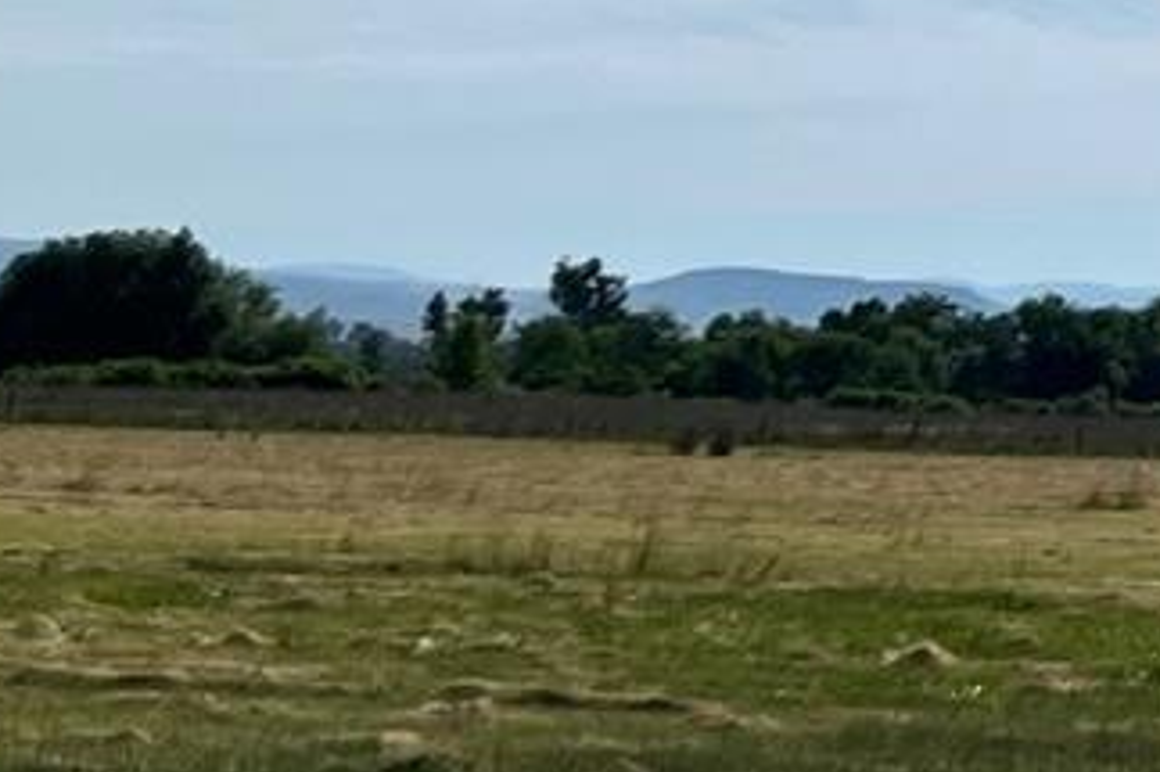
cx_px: 2532
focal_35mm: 169
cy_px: -219
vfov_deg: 8.0
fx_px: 5443
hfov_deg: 10.8
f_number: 1.5
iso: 50
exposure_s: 1/14286
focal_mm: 5.7
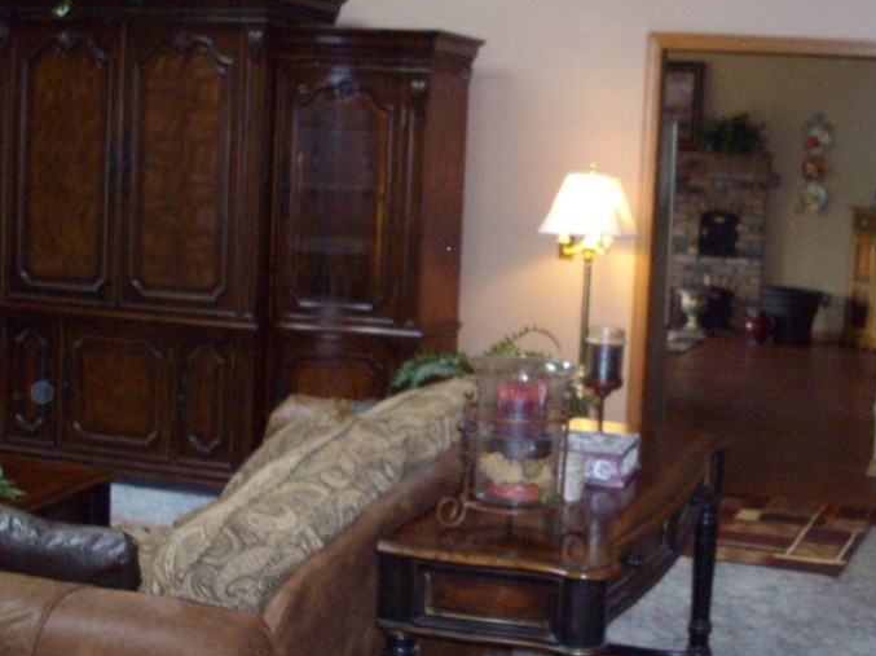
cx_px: 621
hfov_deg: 33.9
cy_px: 296
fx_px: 1416
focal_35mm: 56
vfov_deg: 26.1
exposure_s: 1/50
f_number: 2.8
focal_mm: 6.2
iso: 400
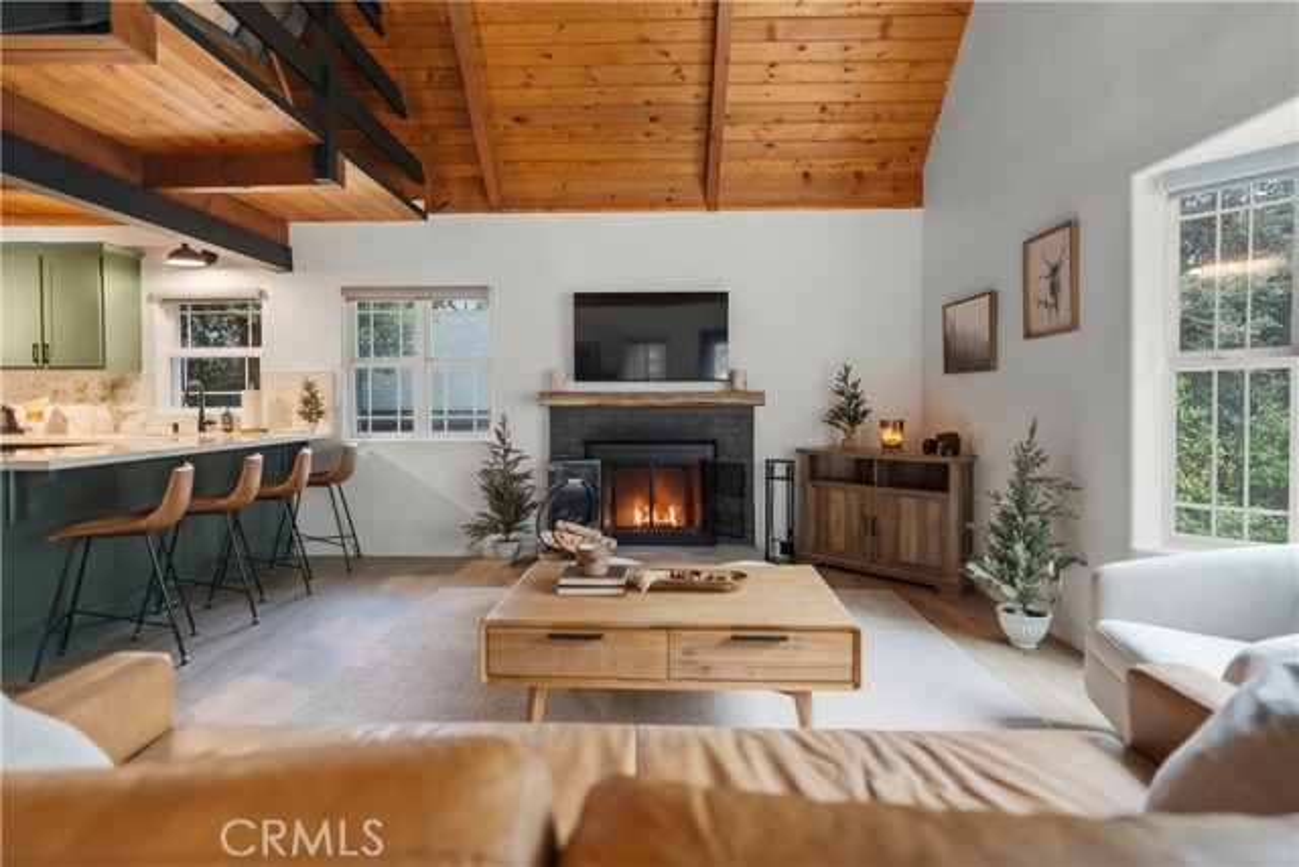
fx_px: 577
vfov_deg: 73.8
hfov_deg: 96.7
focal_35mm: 16
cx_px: 650
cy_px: 434
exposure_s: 1/30
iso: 800
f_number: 1.8
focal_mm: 16
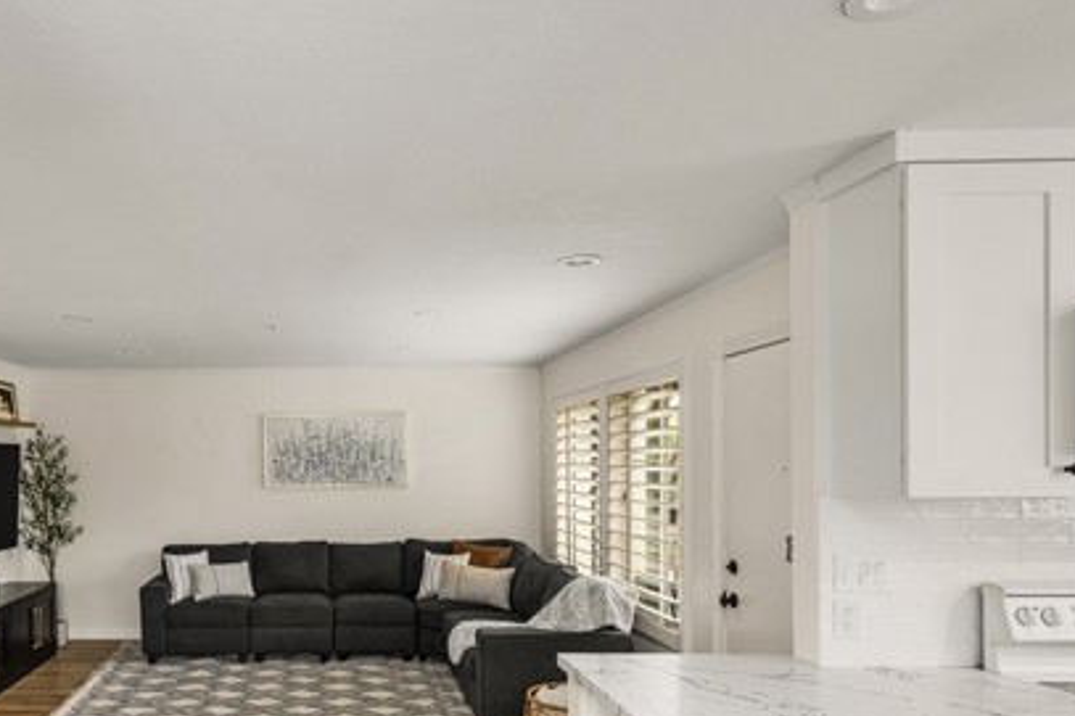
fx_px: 657
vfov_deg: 55.6
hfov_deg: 74.4
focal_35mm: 22
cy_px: 494
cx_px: 304
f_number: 5.6
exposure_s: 1/2
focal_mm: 14
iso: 80
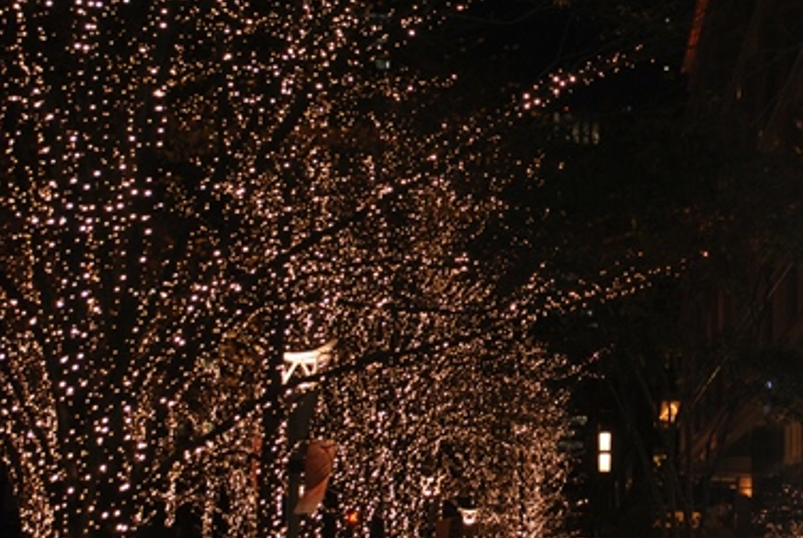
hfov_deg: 20.7
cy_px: 218
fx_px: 2167
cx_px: 681
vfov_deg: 14.1
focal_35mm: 97
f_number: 5
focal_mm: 38
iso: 200
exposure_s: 1/15
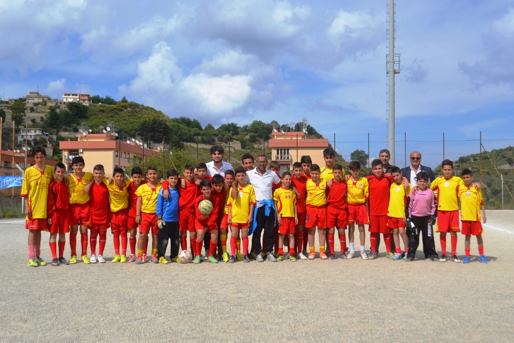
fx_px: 750
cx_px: 257
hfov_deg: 37.8
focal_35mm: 52
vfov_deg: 25.8
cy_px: 172
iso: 360
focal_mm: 35
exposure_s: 1/2000
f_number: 7.1
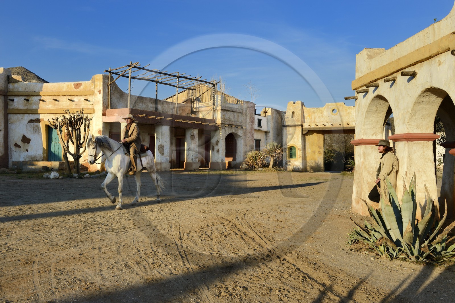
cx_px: 228
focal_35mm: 38
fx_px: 480
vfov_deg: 35.0
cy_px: 152
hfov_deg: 50.7
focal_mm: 38
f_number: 11
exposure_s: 1/200
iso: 200
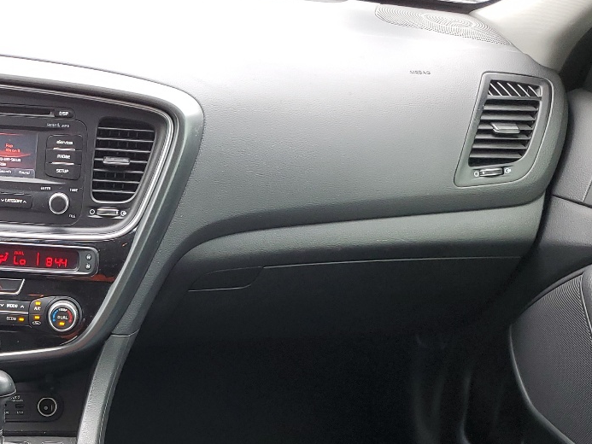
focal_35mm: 60
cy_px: 502
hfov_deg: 30.0
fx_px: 1026
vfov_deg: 22.8
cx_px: -2
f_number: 1.5
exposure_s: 1/60.2
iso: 56
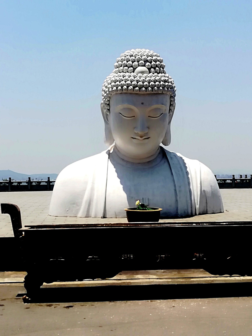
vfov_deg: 40.4
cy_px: 168
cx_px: 126
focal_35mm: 47
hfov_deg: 30.9
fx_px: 456
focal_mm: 3.83
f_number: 2.2
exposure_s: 1/1250
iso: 50
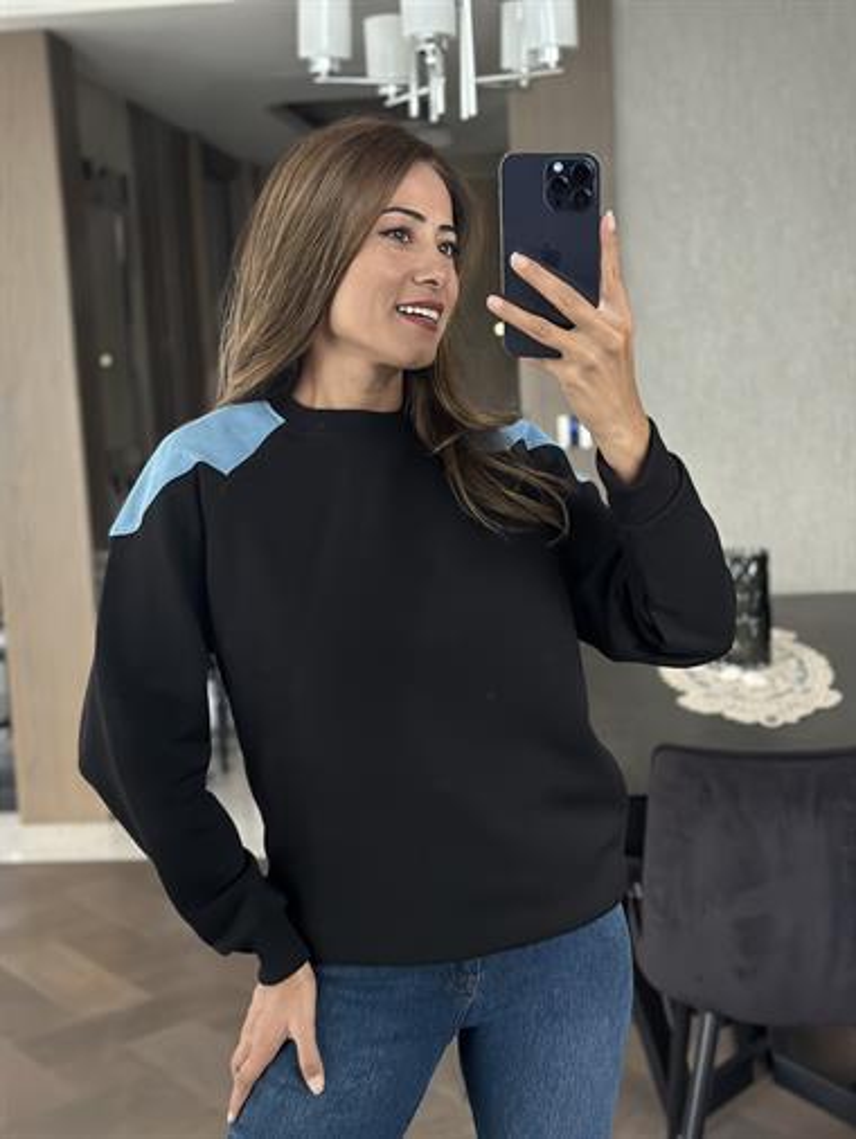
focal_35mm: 48
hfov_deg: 30.3
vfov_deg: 39.6
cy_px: 570
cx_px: 428
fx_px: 1581
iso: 800
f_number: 1.78
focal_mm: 6.86
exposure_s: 1/37
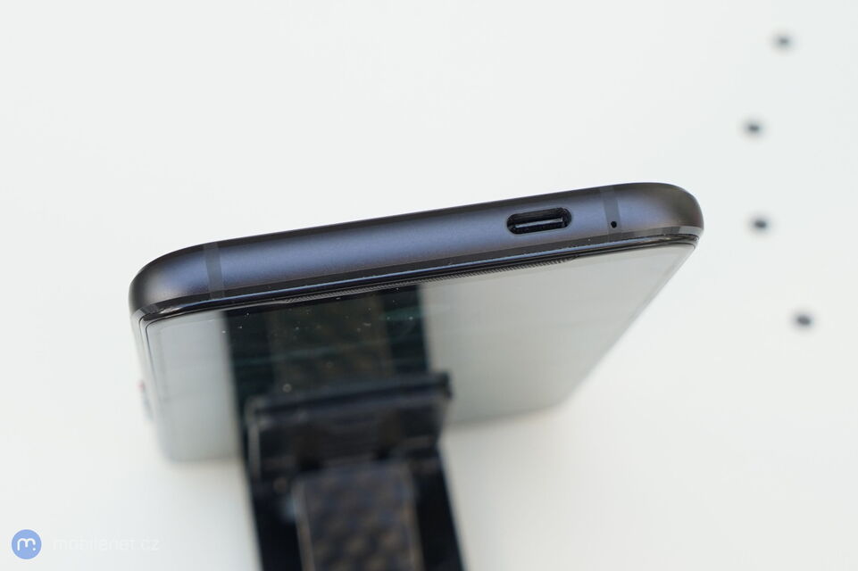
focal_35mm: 53
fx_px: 1263
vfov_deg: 25.5
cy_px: 286
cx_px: 429
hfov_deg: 37.5
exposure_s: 1/125
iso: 640
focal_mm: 53
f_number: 7.1
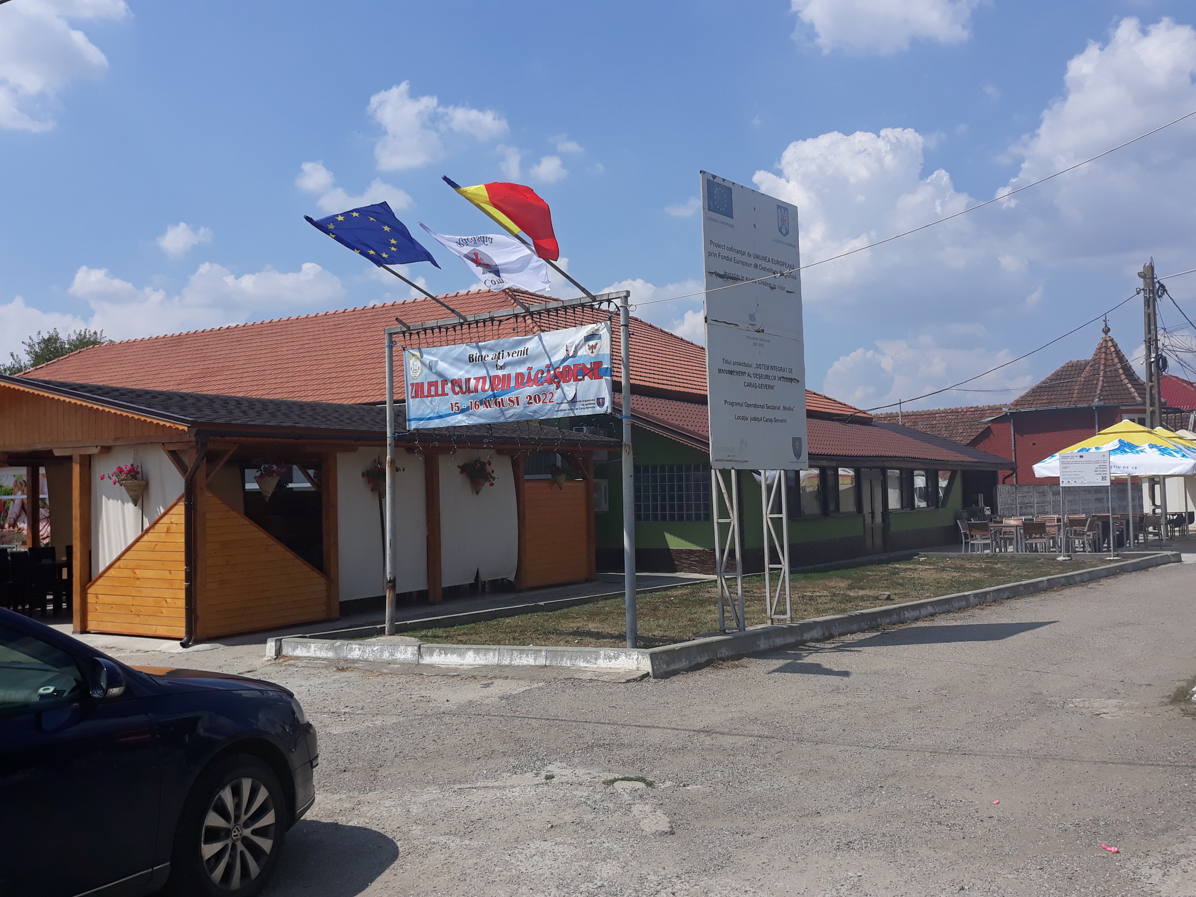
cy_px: 448
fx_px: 933
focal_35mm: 27
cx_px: 598
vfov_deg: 51.4
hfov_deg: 65.3
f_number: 1.7
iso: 40
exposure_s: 1/3106
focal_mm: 3.71
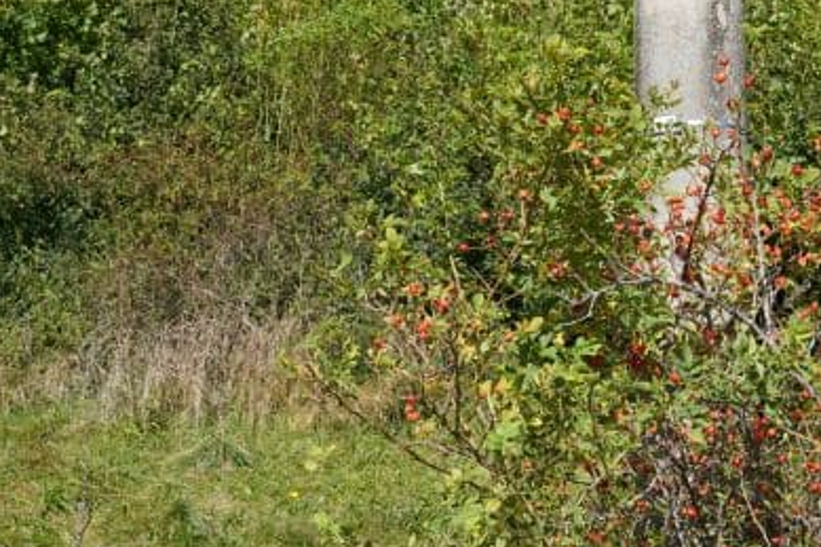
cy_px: 185
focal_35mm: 74
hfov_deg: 26.7
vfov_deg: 18.4
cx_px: 690
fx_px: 1687
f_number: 8
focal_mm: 24
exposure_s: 1/160
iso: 100
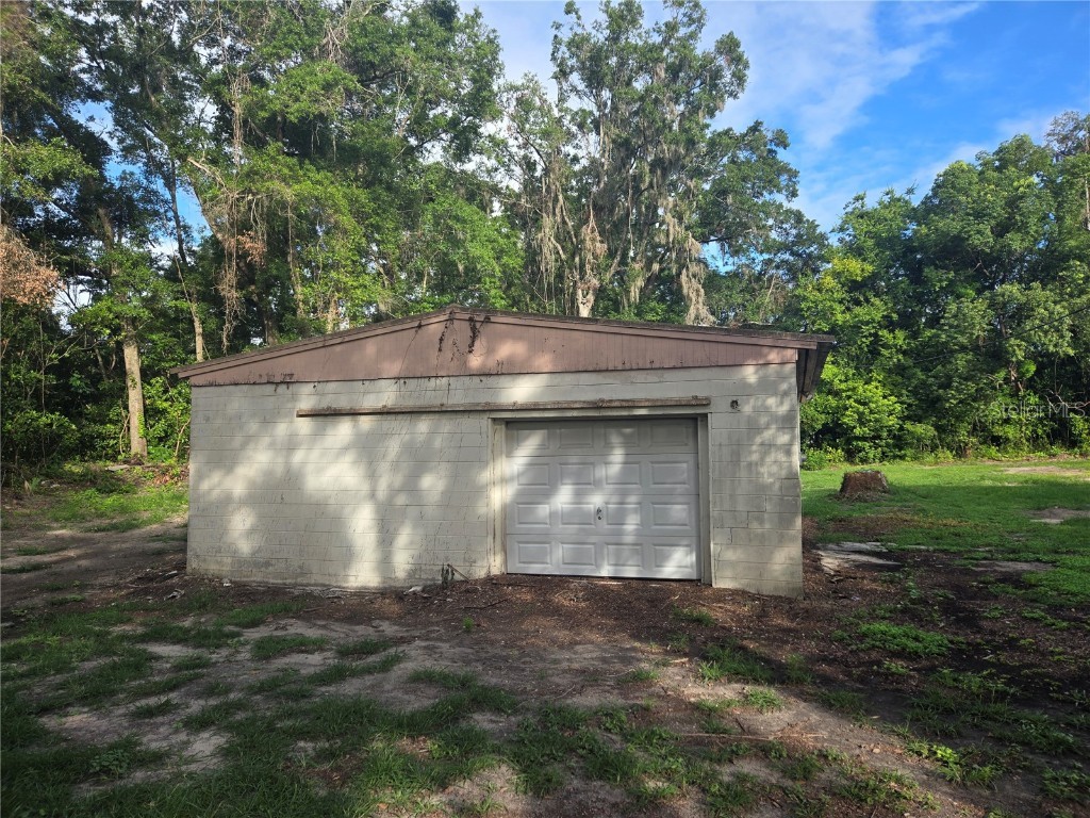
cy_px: 409
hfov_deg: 73.9
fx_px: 724
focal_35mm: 23
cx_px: 545
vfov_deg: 58.9
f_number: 1.8
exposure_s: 1/621
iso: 25
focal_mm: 5.4
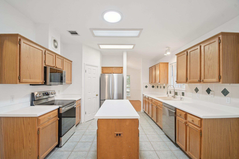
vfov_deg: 77.3
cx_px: 120
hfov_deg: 100.4
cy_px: 80
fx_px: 100
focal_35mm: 15
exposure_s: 1/5
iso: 400
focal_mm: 10
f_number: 8
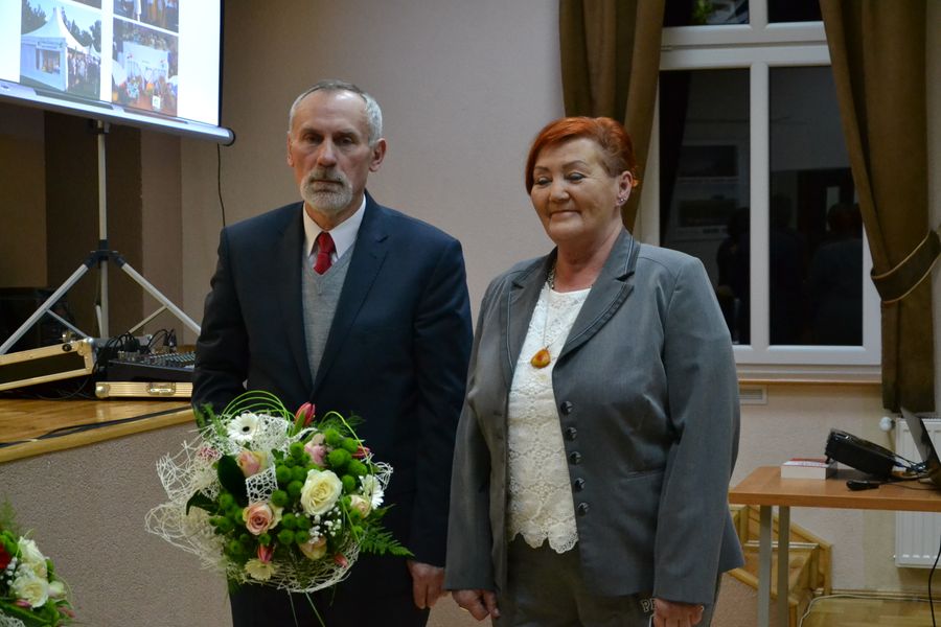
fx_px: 1647
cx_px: 470
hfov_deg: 31.9
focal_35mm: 63
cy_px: 314
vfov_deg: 21.6
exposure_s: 1/100
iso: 3200
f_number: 4.8
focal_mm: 42
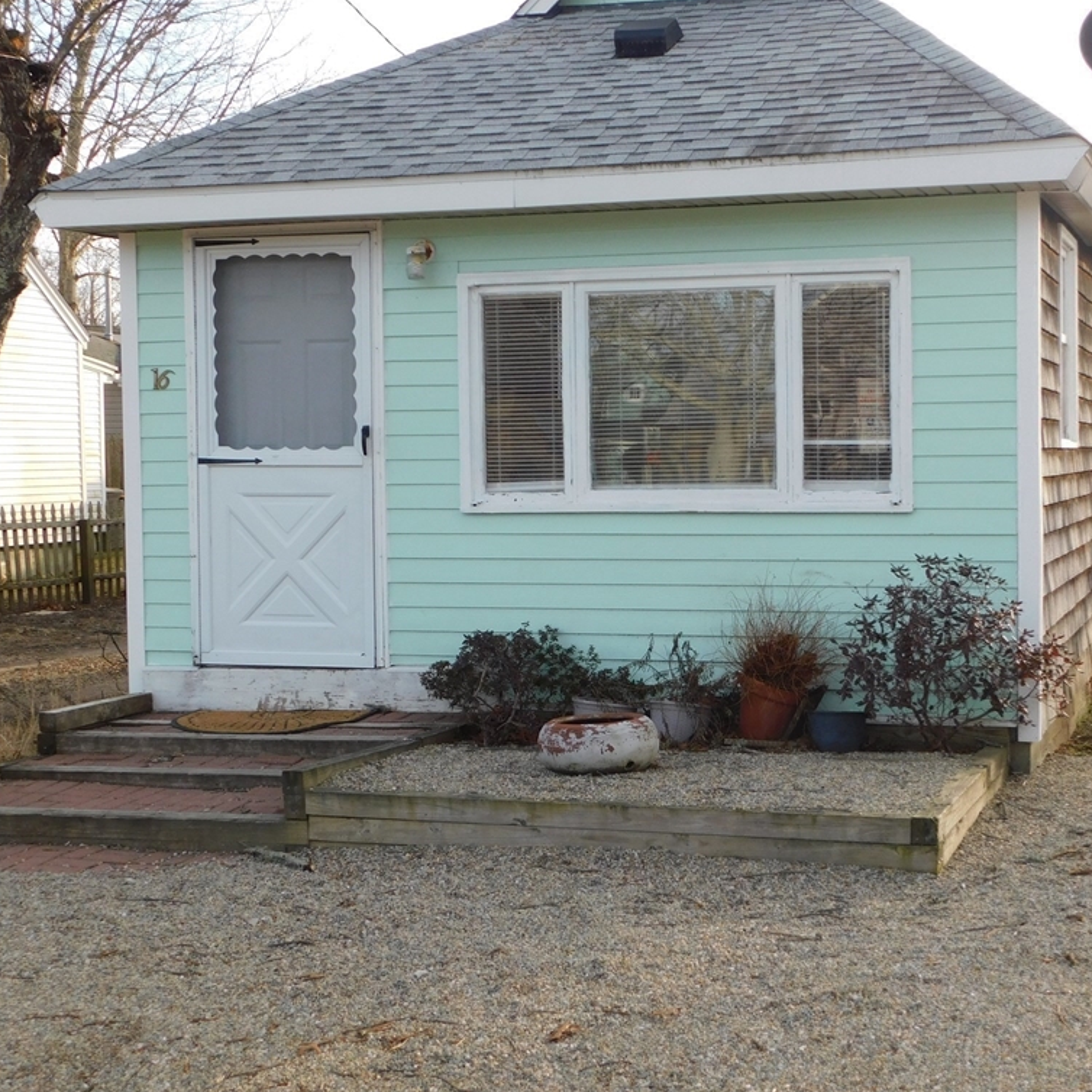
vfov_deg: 31.6
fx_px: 1927
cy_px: 553
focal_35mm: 54
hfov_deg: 31.4
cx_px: 708
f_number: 3.7
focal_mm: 8
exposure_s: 1/320
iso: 125
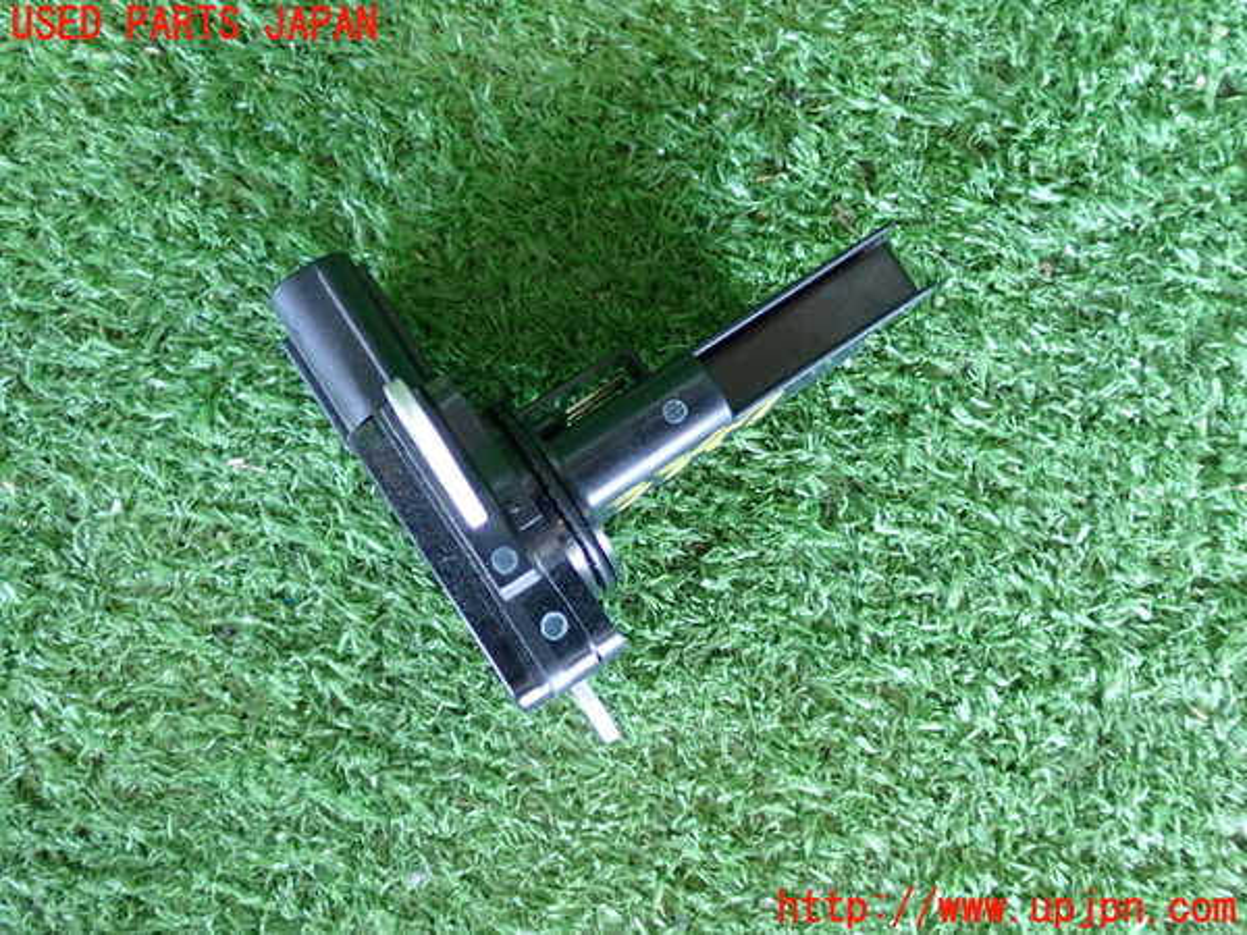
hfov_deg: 49.0
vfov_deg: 37.7
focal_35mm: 38
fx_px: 1369
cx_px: 624
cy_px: 468
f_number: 2.7
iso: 400
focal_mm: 6.83
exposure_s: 1/40
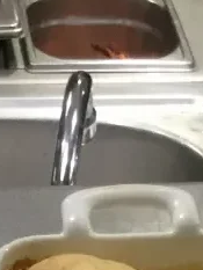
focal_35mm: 89
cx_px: 90
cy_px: 286
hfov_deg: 16.6
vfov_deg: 21.1
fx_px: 695
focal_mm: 3.3
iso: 50
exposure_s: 1/33
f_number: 2.4
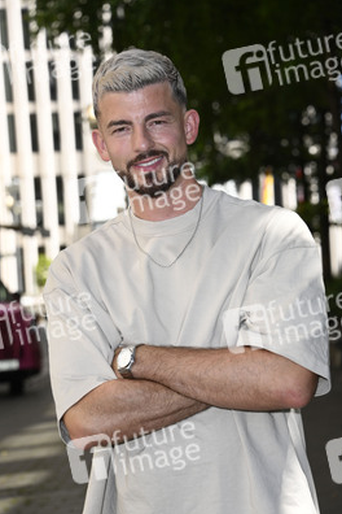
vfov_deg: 19.3
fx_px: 1510
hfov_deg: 12.9
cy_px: 258
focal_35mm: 106
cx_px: 171
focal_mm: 105
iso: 160
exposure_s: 1/200
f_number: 6.3
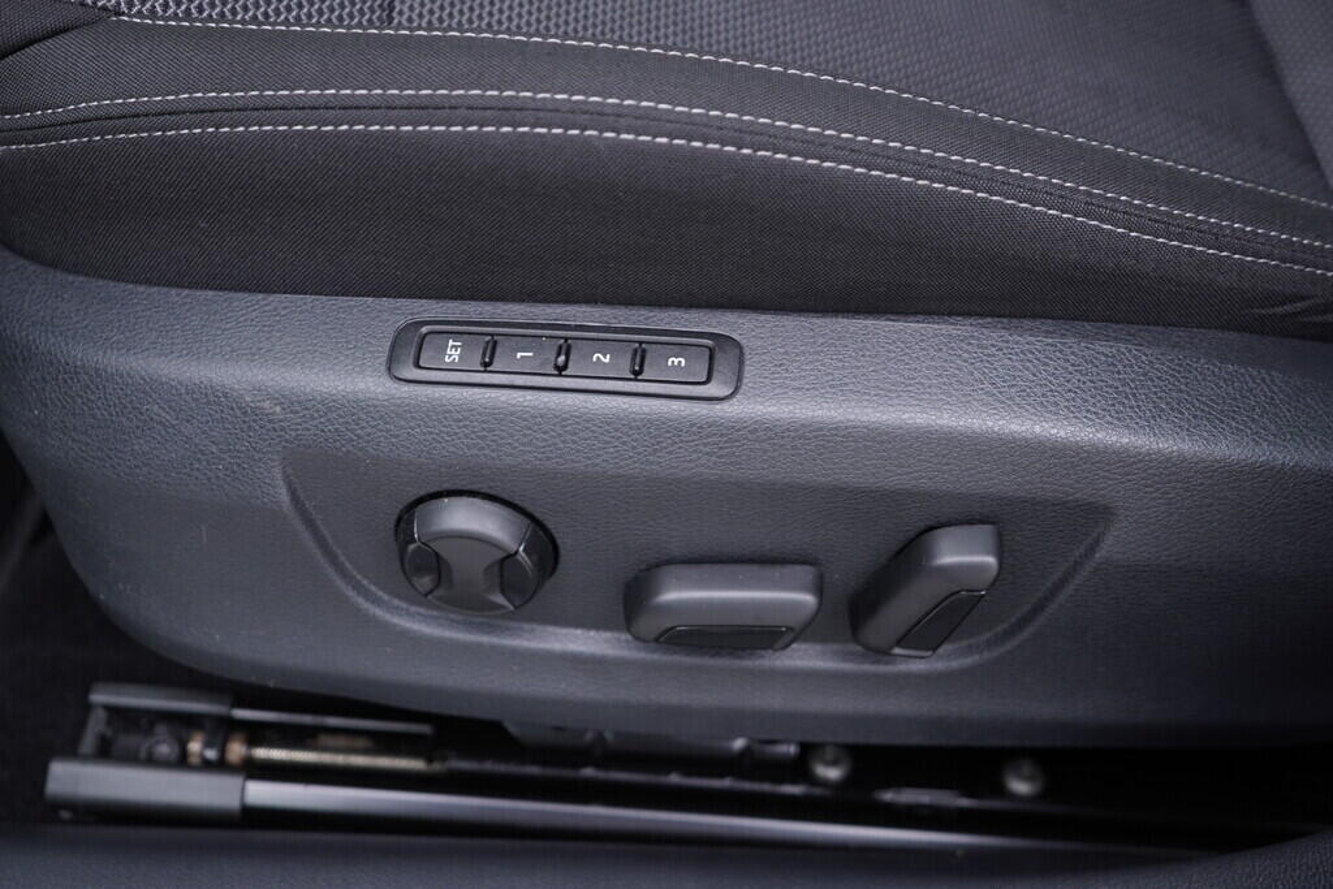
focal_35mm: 36
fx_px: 1333
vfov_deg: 36.9
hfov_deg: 53.1
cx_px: 666
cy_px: 444
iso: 250
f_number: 2.8
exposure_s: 1/40
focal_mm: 24
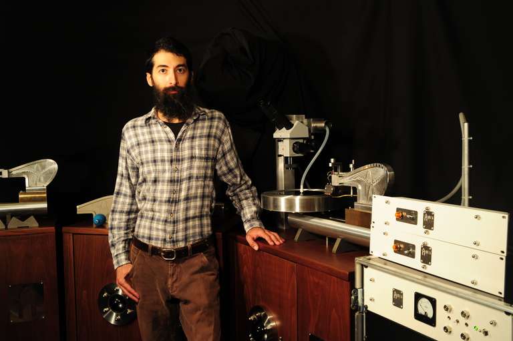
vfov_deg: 37.8
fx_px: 498
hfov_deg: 54.5
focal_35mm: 35
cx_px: 256
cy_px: 170
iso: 800
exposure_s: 1/5
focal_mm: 35
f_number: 2.8
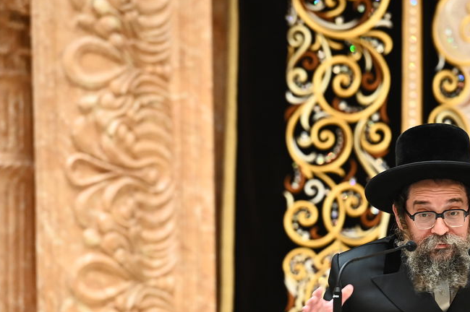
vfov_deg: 3.2
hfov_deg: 4.8
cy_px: 264
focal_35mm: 431
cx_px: 380
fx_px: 5621
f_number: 4.5
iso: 2000
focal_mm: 200
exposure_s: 1/200
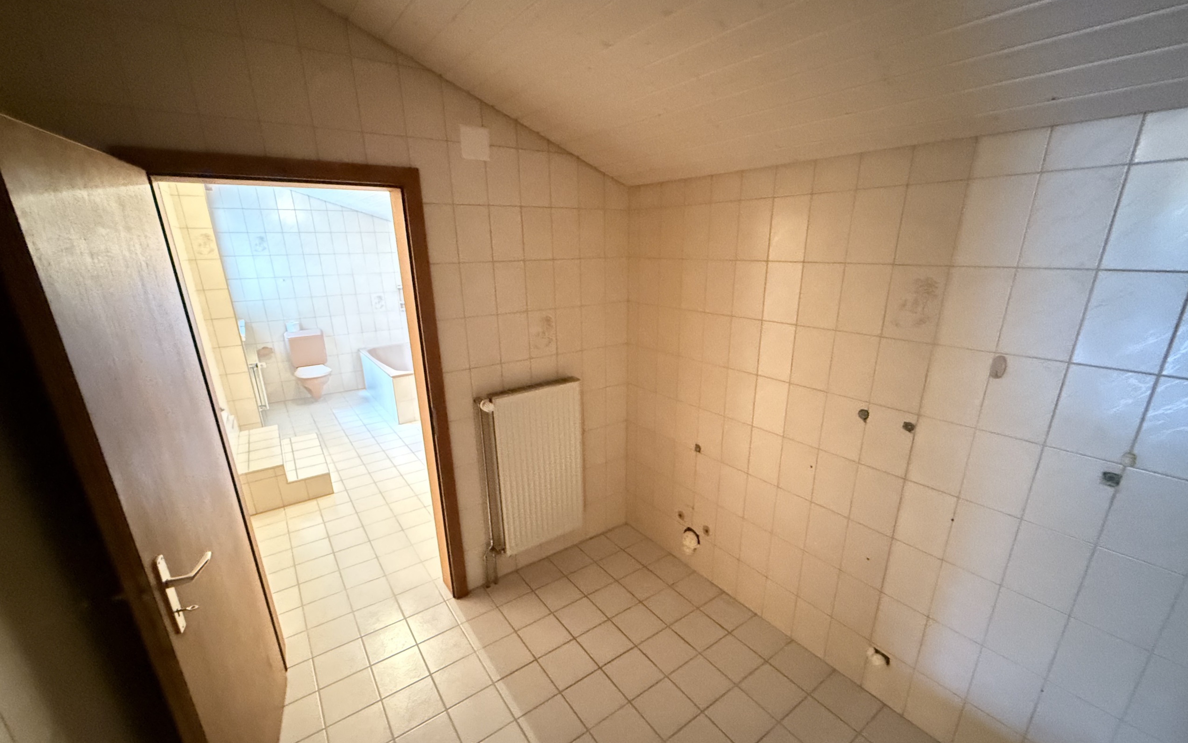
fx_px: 486
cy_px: 399
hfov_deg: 101.5
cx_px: 599
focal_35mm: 15
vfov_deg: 74.7
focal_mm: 2.22
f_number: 2.2
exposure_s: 1/17
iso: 3200
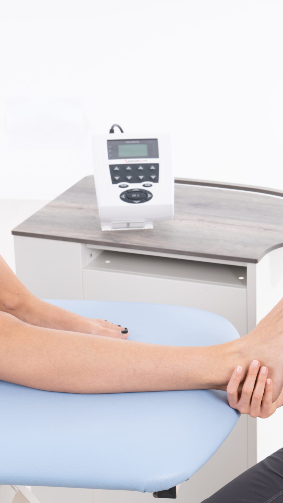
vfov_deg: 19.3
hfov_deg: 10.9
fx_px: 1481
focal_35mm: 111
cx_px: 241
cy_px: 254
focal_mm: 70
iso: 100
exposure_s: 1/160
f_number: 10
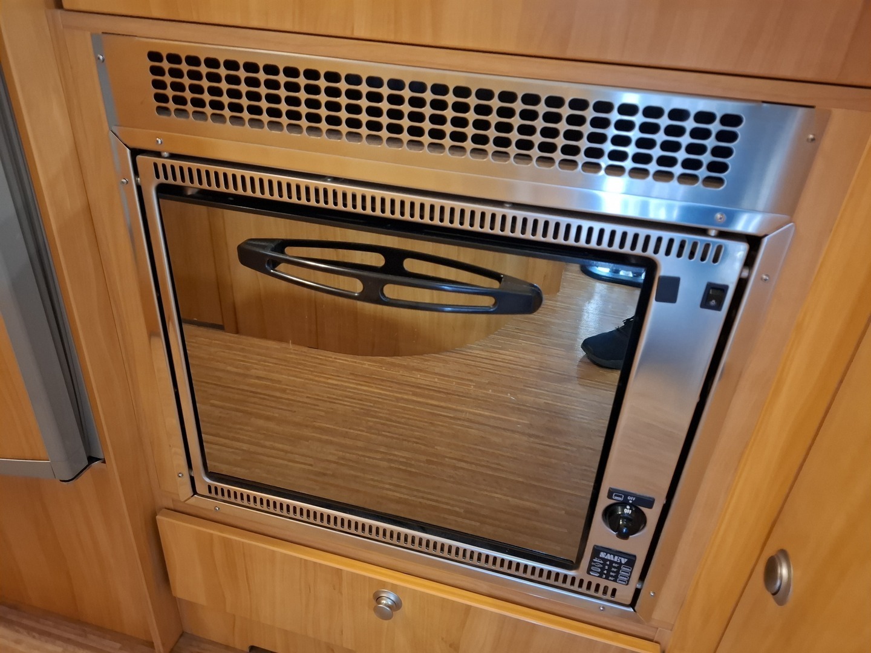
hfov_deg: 73.9
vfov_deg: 58.9
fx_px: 579
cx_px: 436
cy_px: 326
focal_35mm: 23
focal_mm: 5.54
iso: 640
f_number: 1.8
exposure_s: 1/25
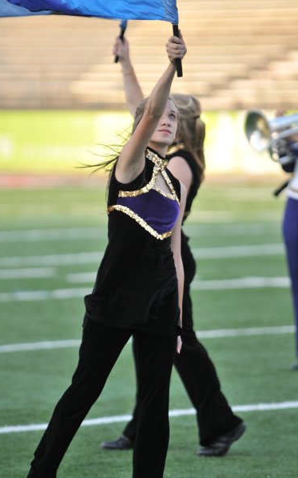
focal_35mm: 307
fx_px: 3990
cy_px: 239
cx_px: 142
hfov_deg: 4.3
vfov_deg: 6.8
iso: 200
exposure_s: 1/500
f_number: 2.8
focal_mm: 200
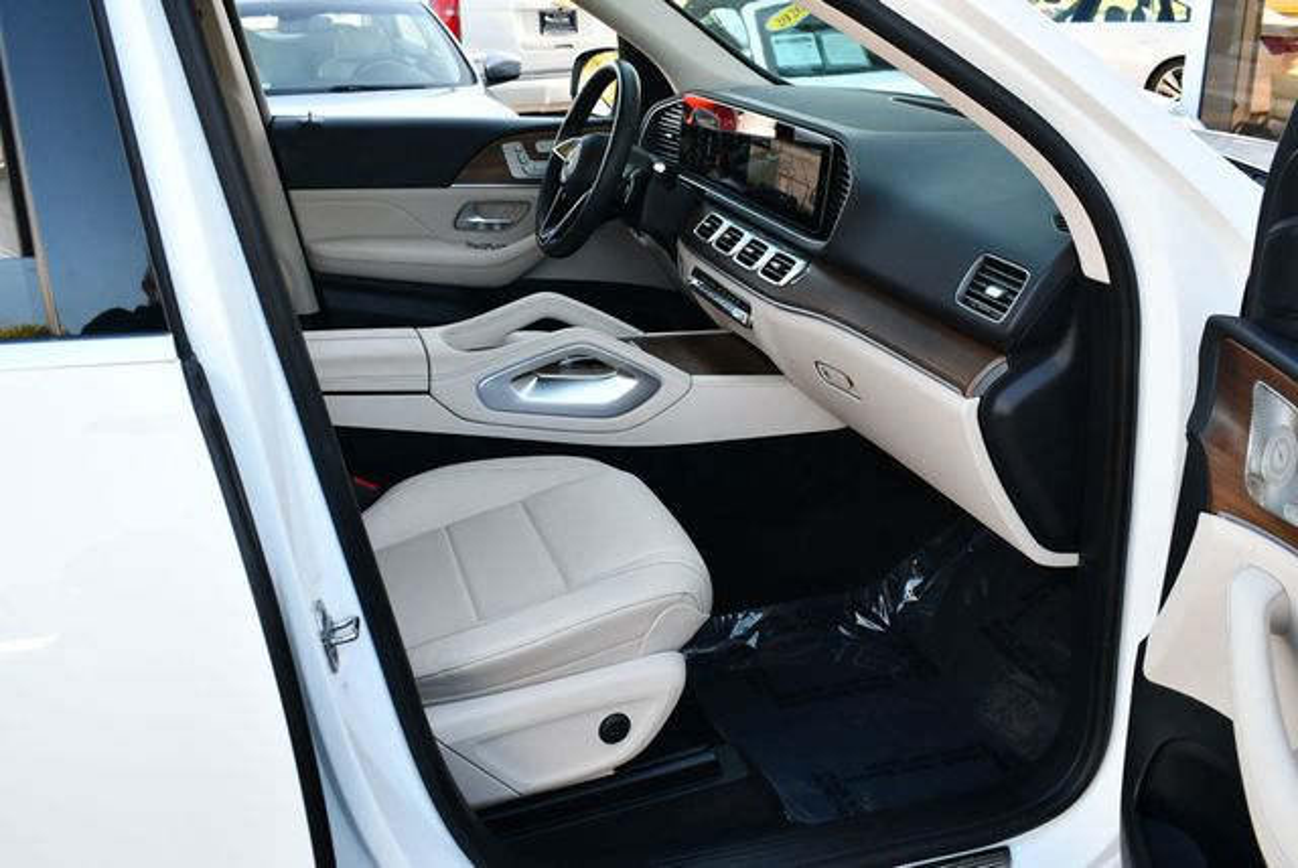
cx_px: 649
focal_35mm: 36
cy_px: 434
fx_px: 1299
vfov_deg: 36.9
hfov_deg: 53.1
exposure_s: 1/250
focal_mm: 18
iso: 400
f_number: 4
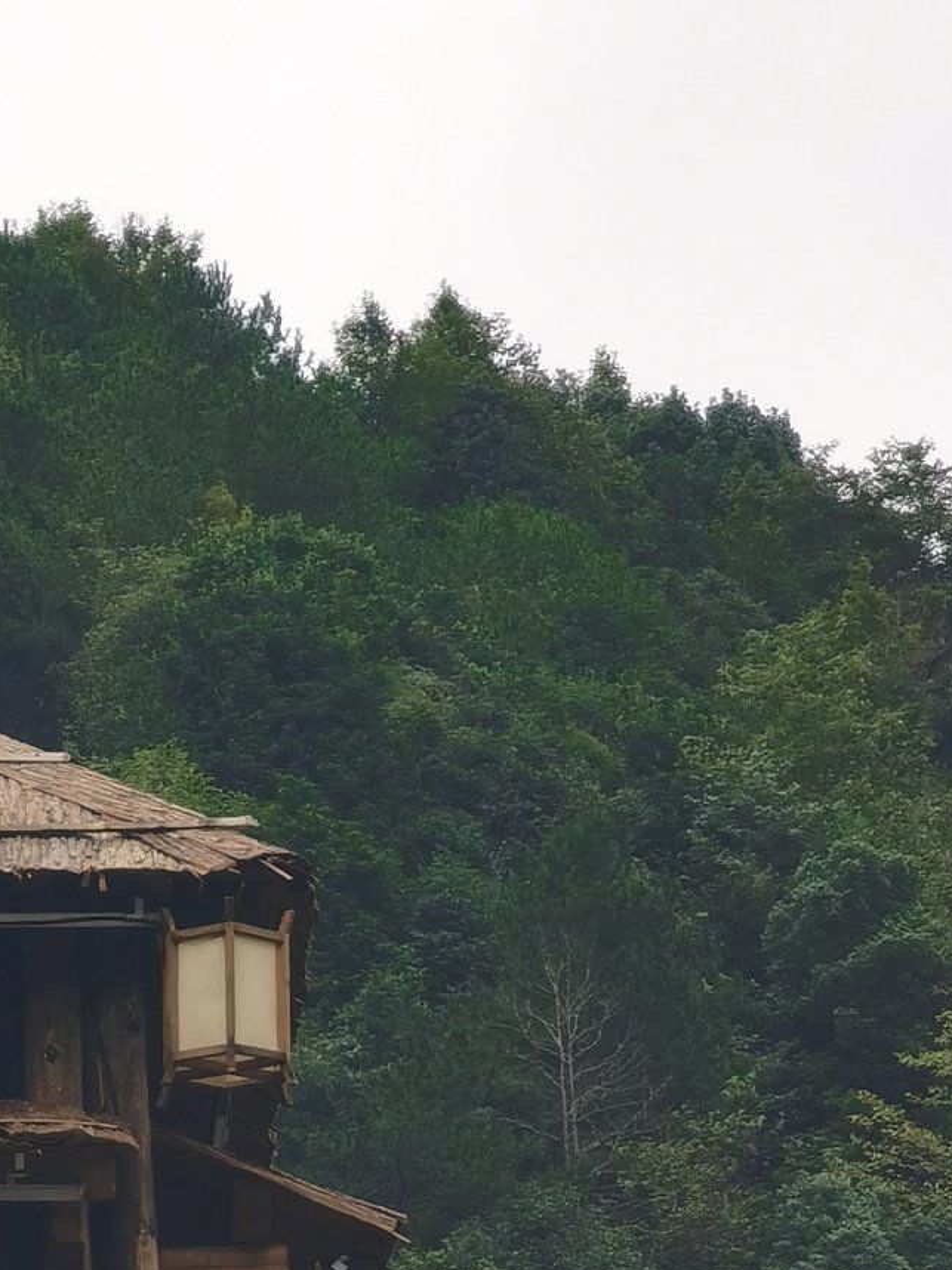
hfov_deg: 3.6
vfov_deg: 4.8
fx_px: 15189
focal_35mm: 414
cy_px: 1901
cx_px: -406
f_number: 3.4
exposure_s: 1/120
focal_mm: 14.46
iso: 50
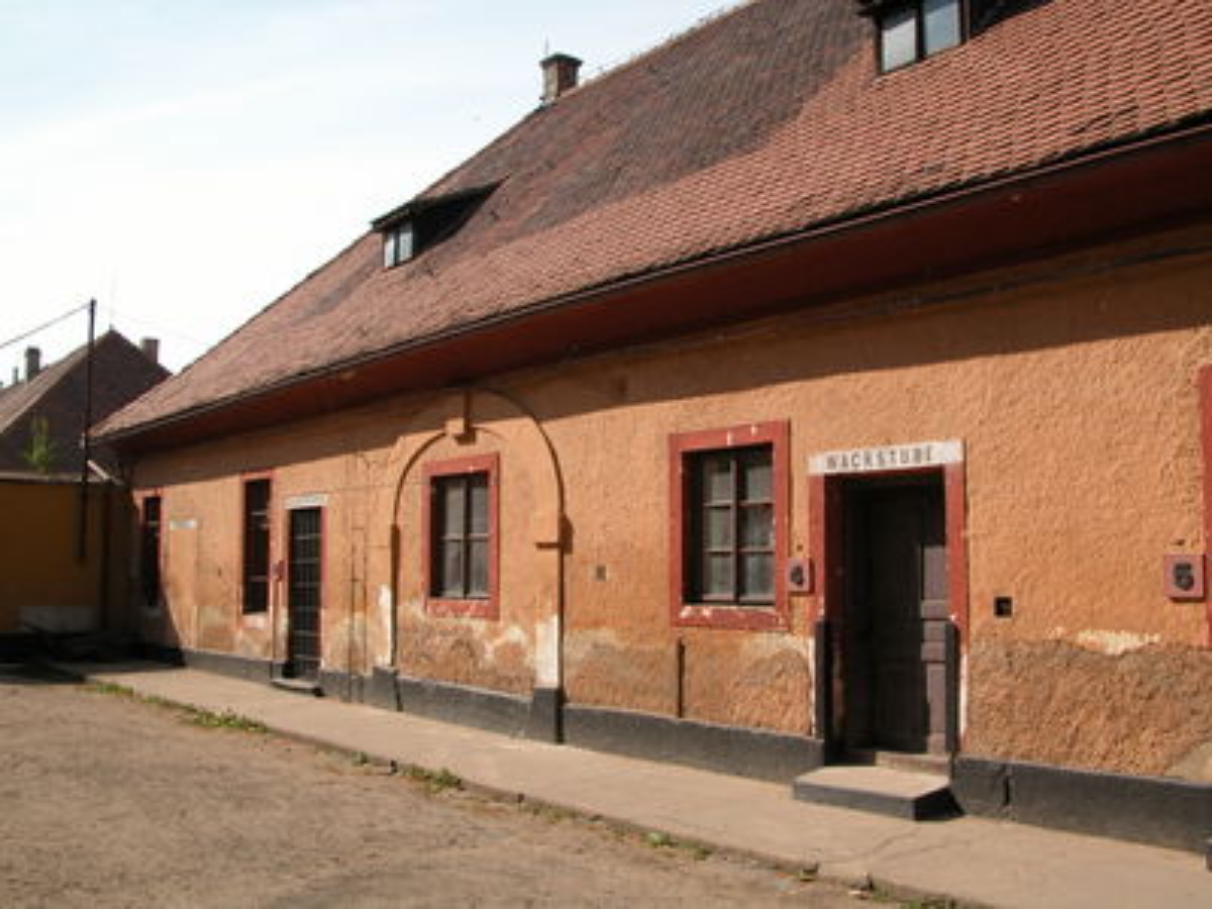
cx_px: 606
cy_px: 454
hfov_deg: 51.4
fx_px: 1260
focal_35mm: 36
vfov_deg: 39.7
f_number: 7.1
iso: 100
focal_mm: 9.2
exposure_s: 1/271
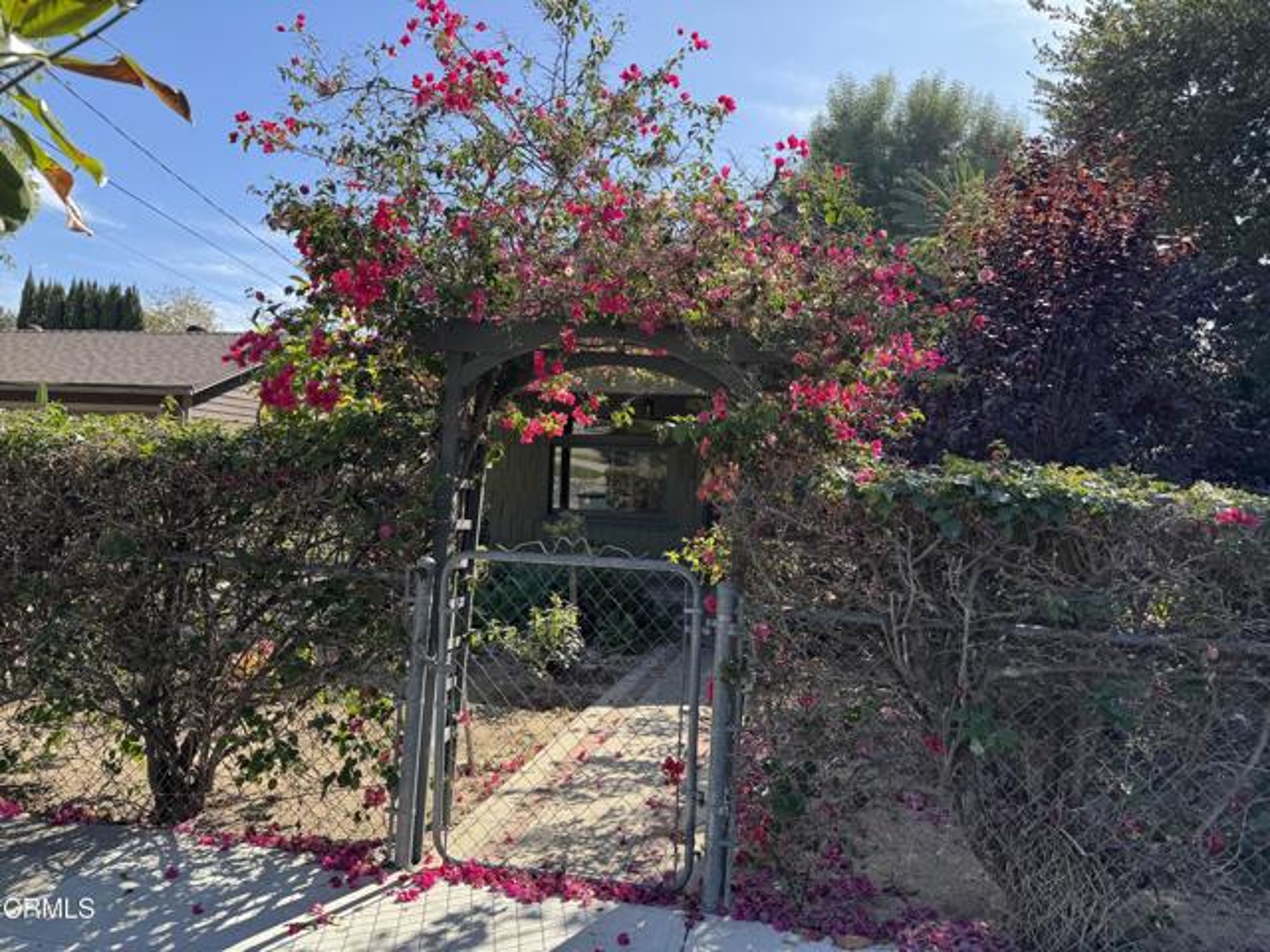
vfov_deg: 56.8
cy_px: 476
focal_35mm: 24
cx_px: 635
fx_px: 881
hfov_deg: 71.6
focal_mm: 6.76
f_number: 1.78
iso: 80
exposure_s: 1/1215
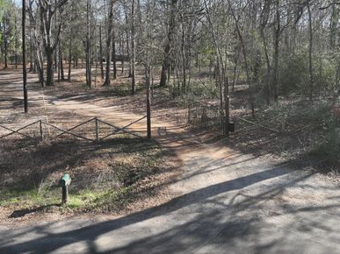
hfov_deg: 58.4
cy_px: 92
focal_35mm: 31
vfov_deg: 44.9
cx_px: 171
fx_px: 304
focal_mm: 12.29
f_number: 2.8
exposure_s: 1/1000
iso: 100
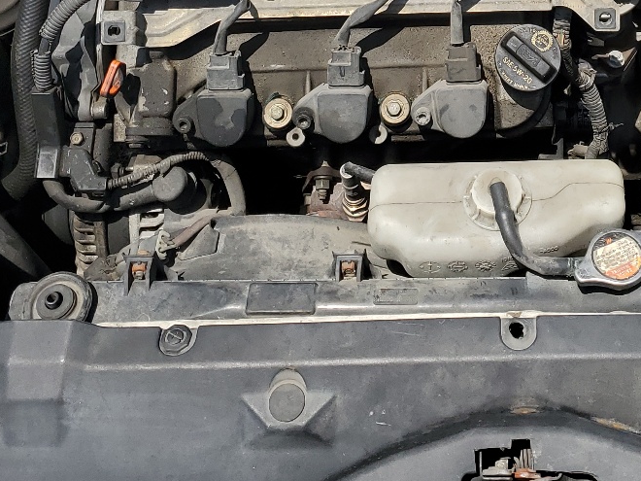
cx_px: 506
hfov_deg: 30.0
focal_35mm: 63
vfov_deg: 21.8
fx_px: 1167
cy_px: -78
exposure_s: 1/5000
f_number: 1.5
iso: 50
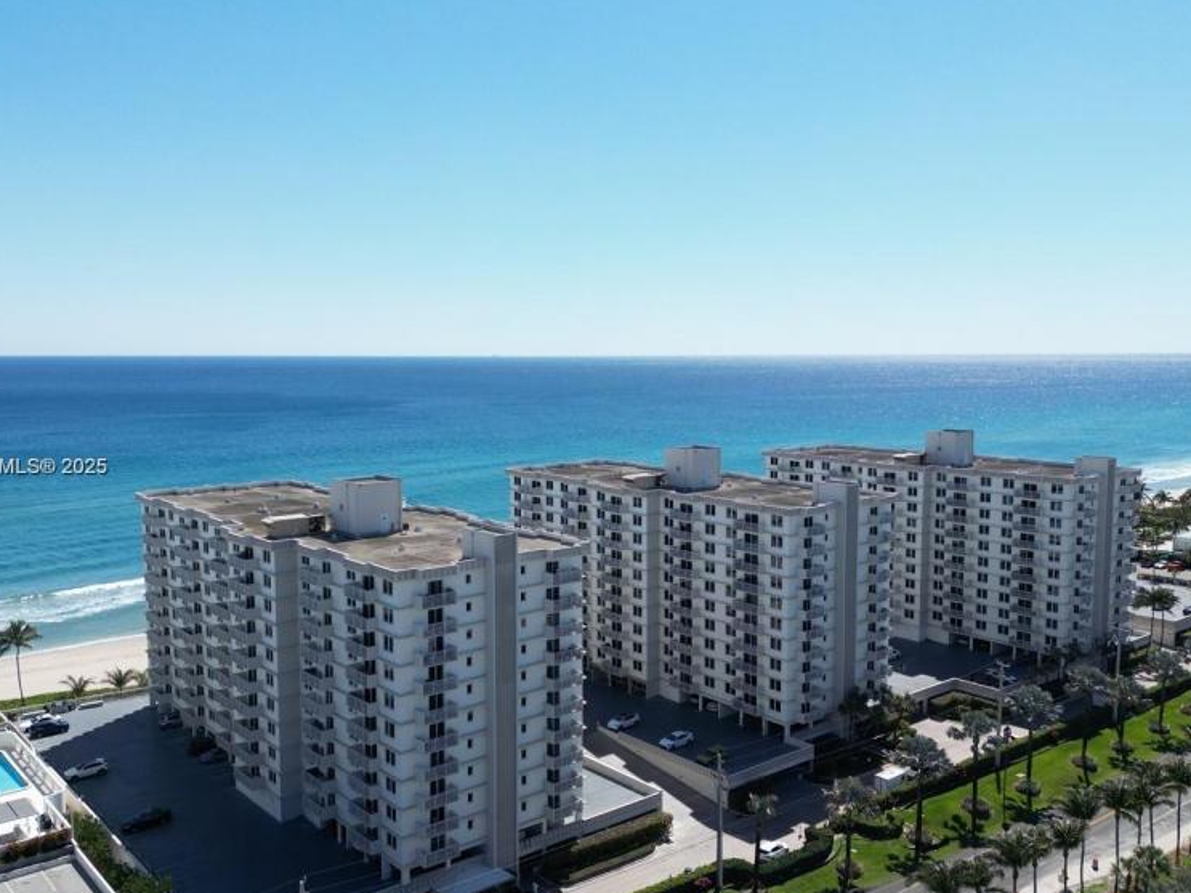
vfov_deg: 45.4
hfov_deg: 58.3
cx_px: 569
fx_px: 1066
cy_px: 468
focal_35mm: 31
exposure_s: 1/3200
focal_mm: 6.72
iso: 130
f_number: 1.7
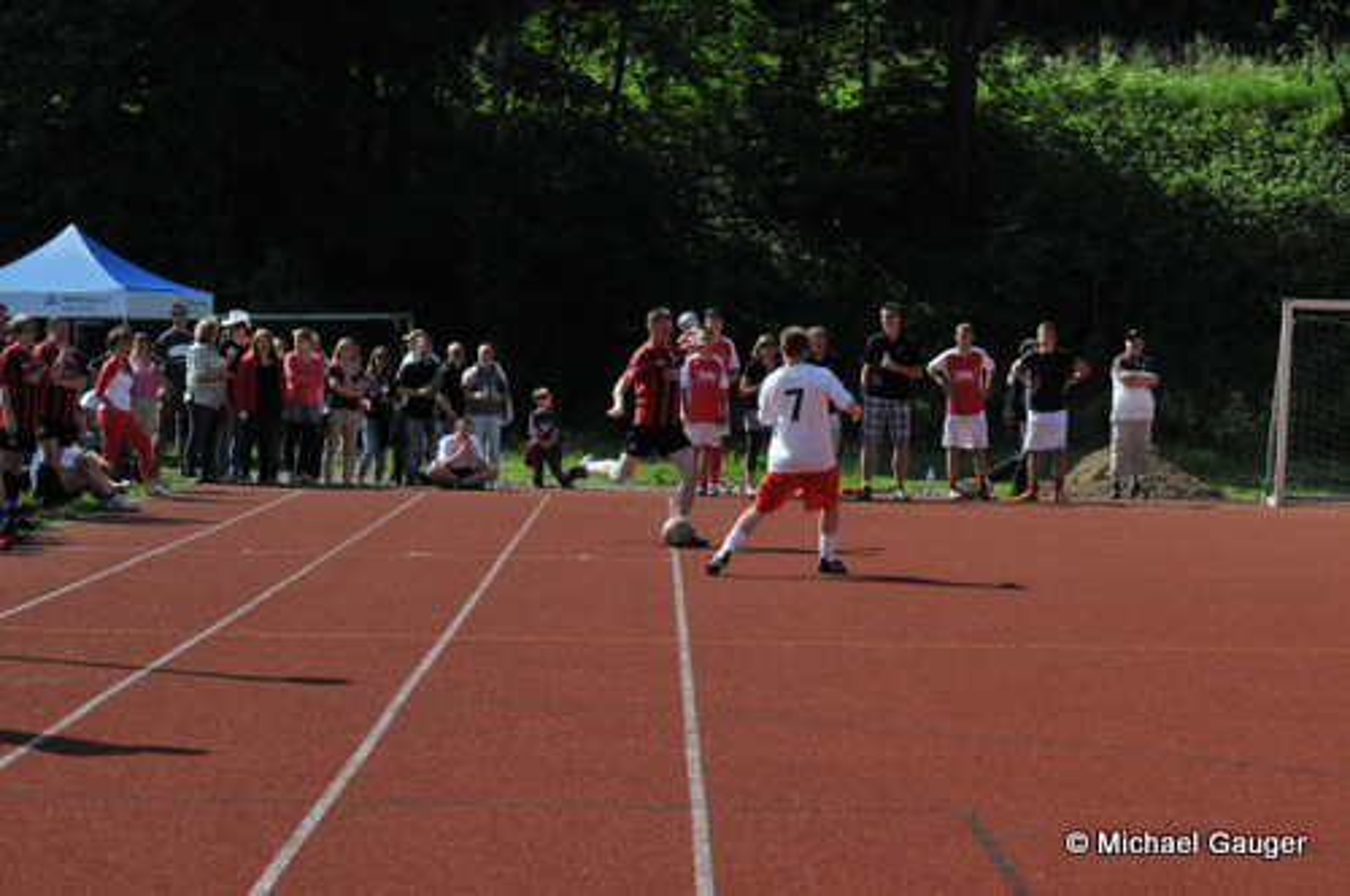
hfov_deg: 19.5
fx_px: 3932
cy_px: 448
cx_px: 675
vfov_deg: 13.0
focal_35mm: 105
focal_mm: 70
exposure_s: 1/1250
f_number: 8
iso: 500
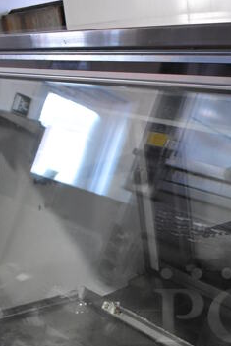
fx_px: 673
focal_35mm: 70
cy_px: 314
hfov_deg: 19.0
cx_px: 227
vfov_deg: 27.7
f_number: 3.5
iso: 2200
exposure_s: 1/125
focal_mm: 18
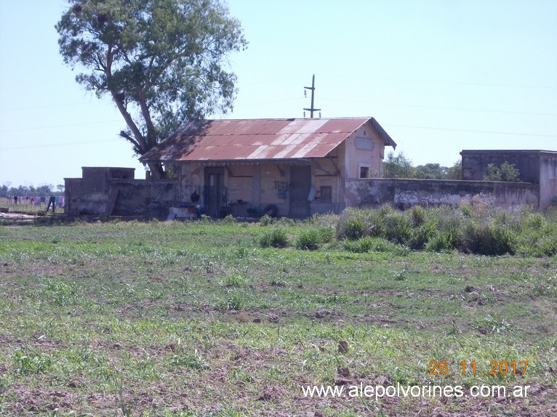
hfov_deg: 17.4
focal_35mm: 113
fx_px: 1818
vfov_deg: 13.1
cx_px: 278
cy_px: 208
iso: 140
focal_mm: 16
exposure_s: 1/500
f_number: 5.8
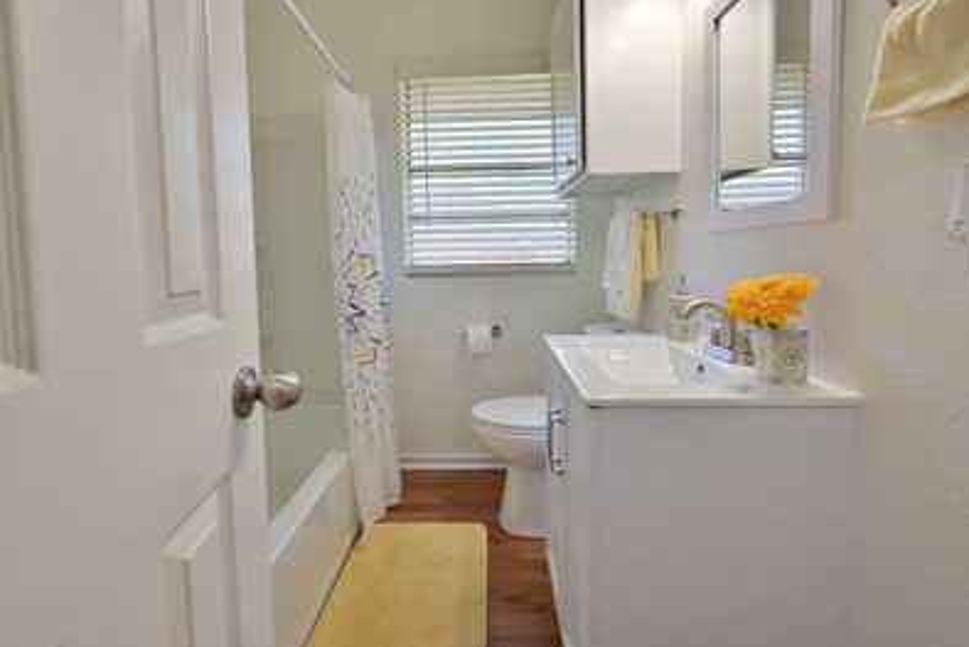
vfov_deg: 73.5
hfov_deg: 96.7
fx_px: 431
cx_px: 475
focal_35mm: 16
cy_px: 285
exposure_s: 1/125
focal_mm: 14
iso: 1600
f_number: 8
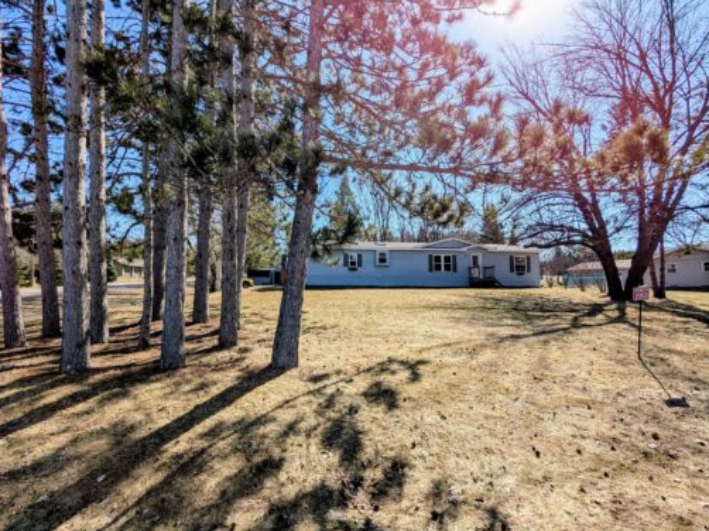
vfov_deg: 74.7
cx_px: 337
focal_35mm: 17
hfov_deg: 91.0
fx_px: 348
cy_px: 267
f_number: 2.2
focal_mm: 2.35
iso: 39
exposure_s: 1/1661
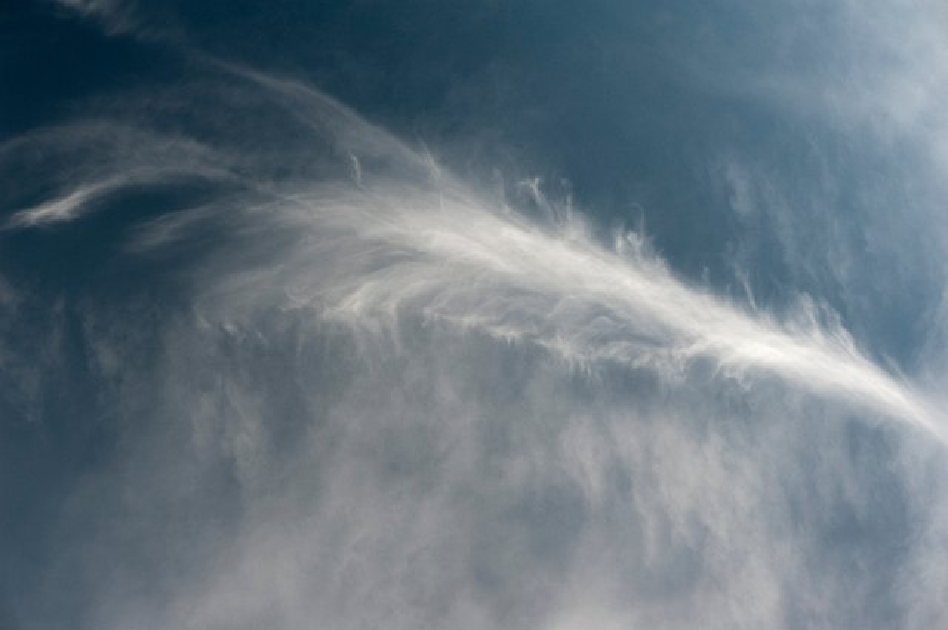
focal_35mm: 50
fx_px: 1315
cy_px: 315
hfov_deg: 39.6
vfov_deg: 26.9
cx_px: 474
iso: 200
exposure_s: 1/90
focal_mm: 50
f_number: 5.6
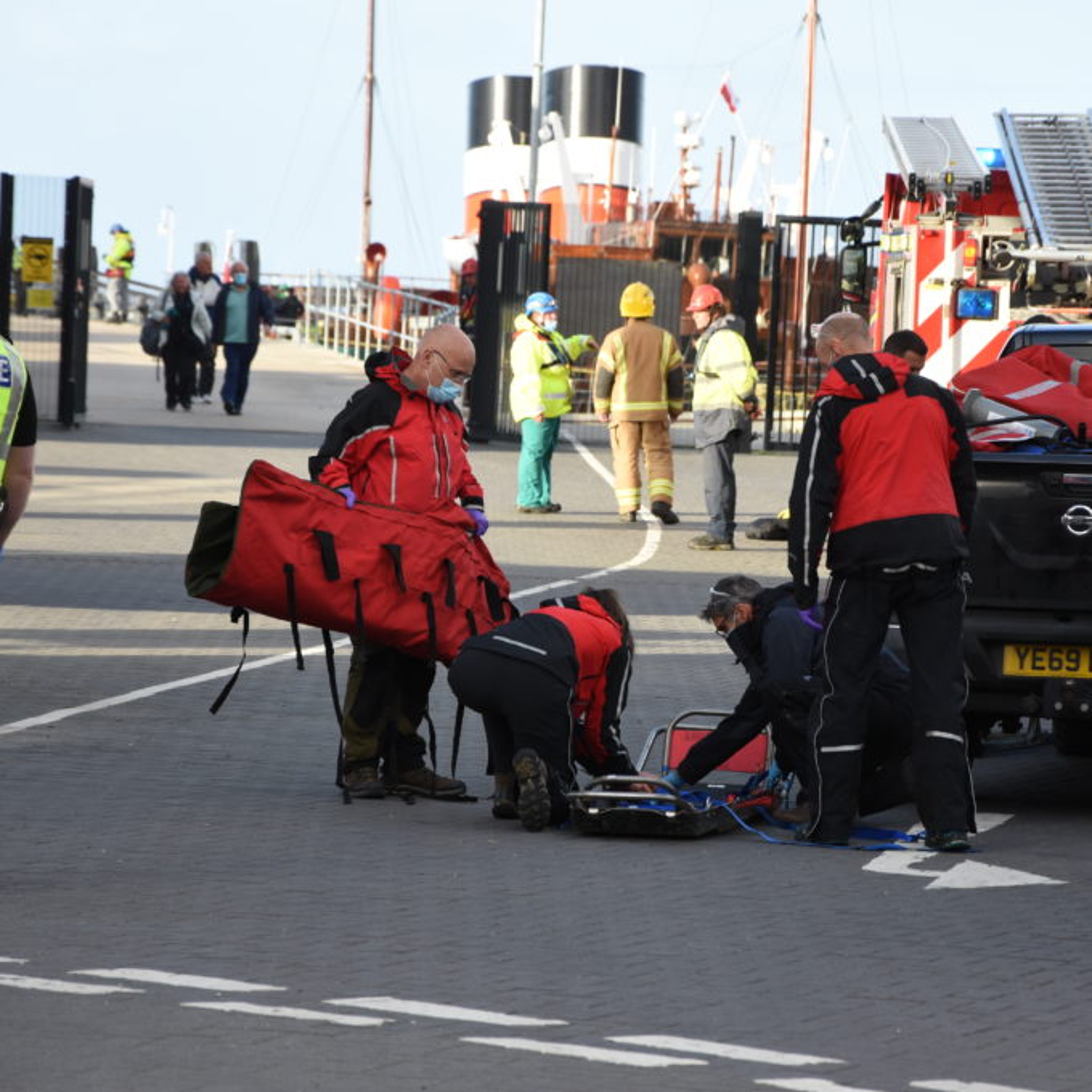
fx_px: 7197
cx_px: 642
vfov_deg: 8.7
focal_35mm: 202
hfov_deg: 8.7
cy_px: 547
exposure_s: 1/400
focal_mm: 105
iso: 400
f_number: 5.6
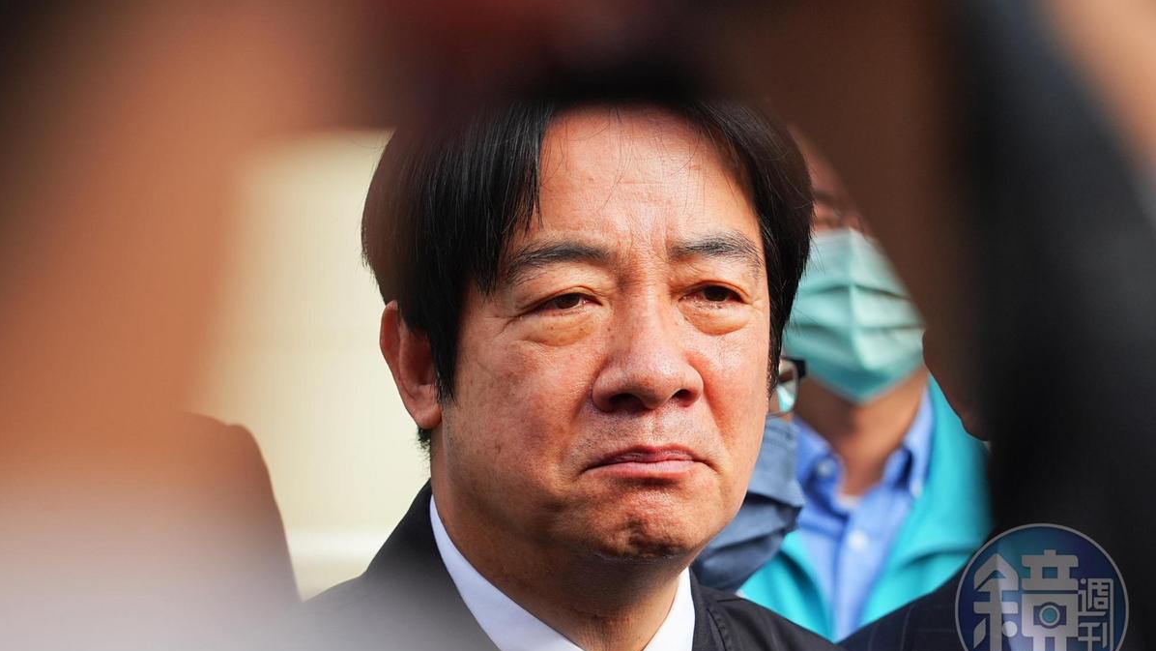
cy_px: 340
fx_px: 5058
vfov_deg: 7.4
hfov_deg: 13.0
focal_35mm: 165
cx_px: 578
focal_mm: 105
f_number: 5.6
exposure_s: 1/1000
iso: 400
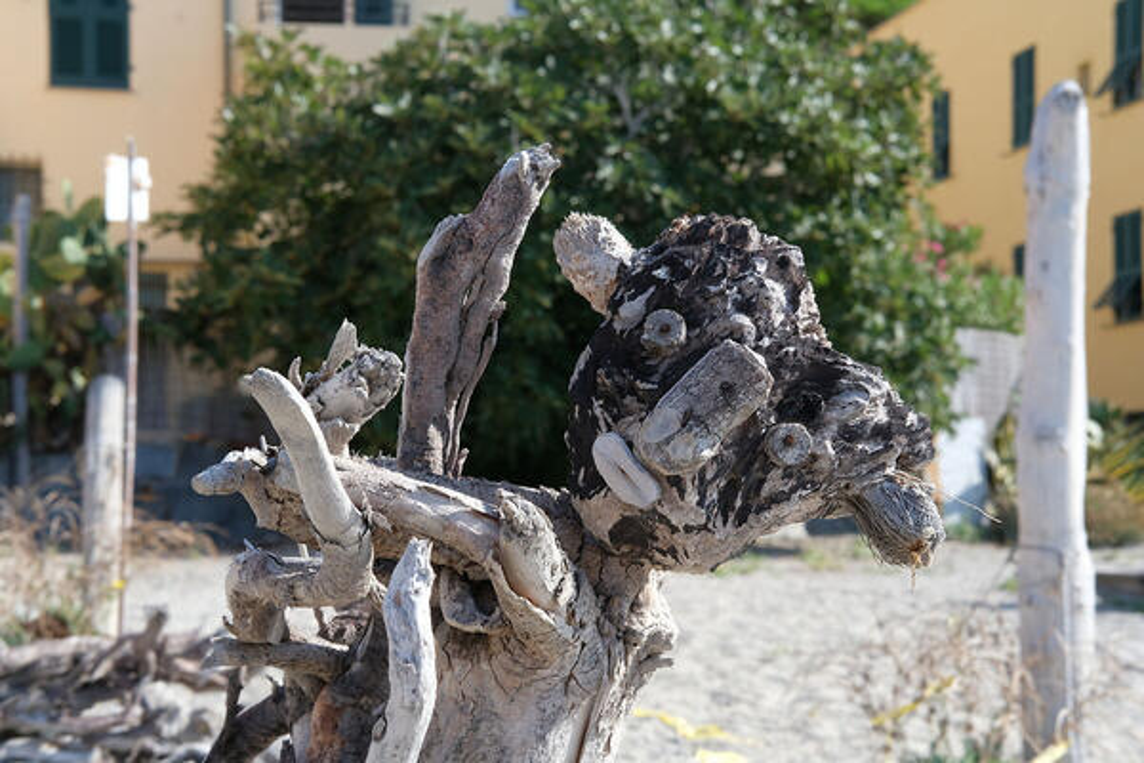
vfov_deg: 25.5
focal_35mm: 53
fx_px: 1684
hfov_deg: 37.5
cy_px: 382
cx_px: 572
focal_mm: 35
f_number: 10
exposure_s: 1/105
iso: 160
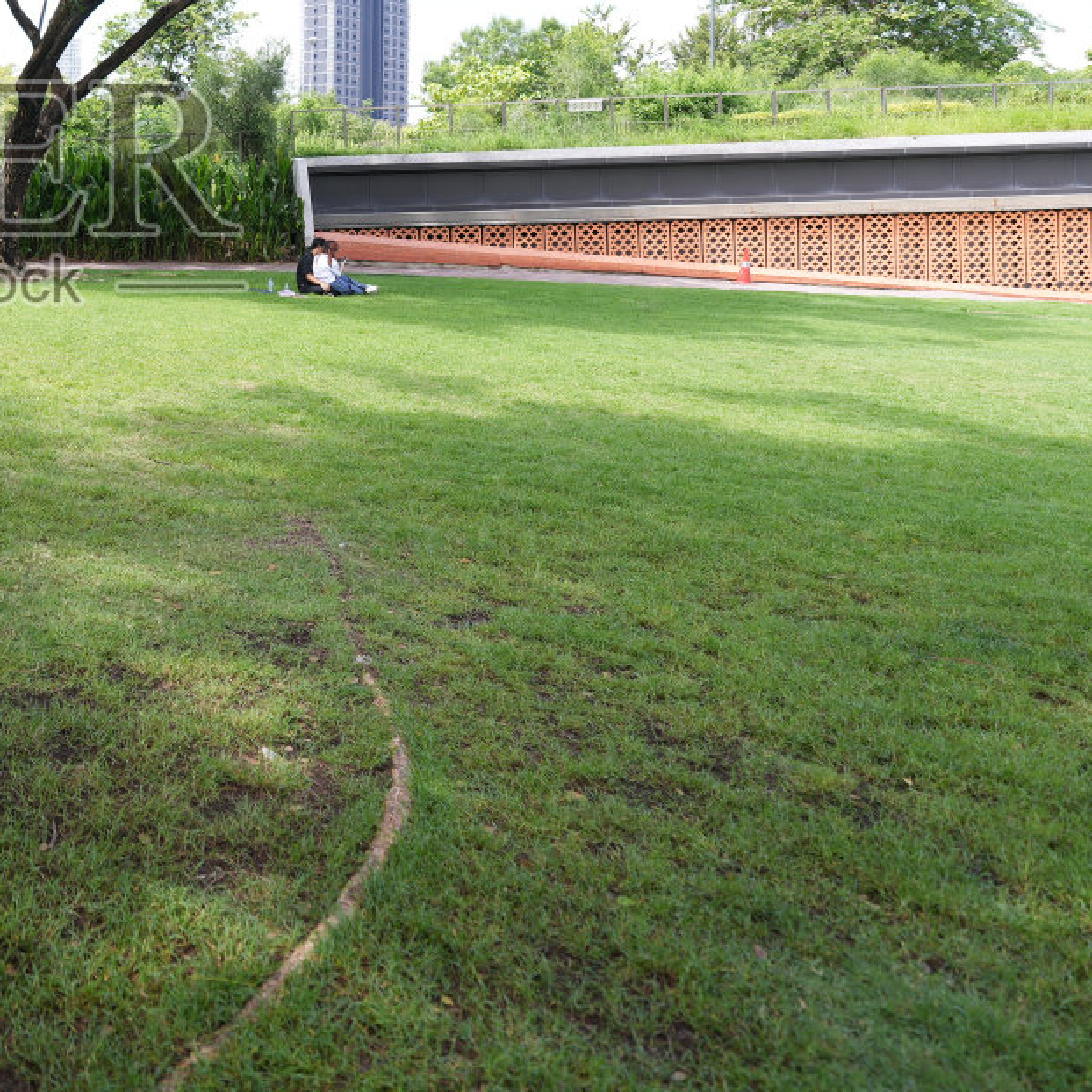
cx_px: -47
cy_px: 201
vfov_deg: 44.6
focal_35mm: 35
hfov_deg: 40.2
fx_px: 1249
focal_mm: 16
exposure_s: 1/400
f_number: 2.8
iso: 100
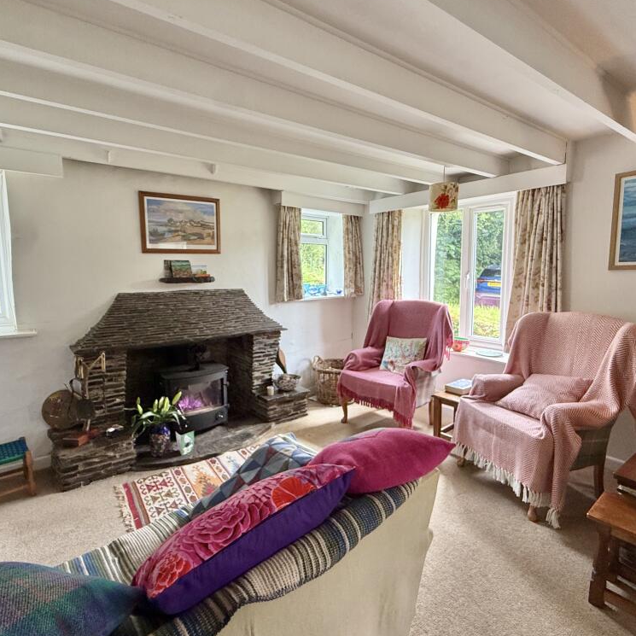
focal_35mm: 17
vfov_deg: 84.0
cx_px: 337
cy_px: 315
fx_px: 353
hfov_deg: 83.9
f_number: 2.2
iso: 160
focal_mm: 2.22
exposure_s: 1/99
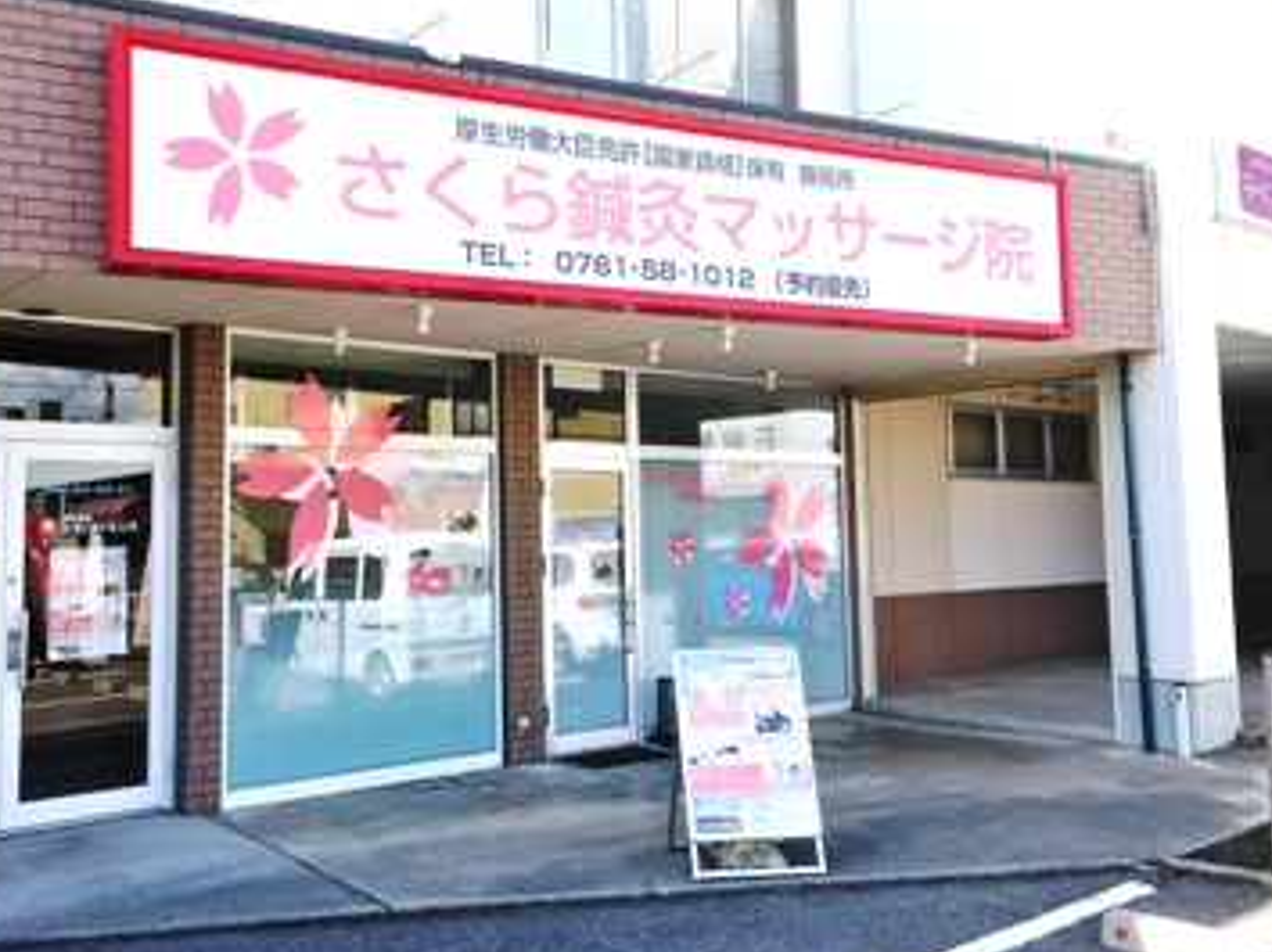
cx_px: 559
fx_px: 1212
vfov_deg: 42.9
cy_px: 449
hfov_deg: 55.2
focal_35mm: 33
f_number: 2.2
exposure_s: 1/712
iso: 25
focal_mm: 4.15
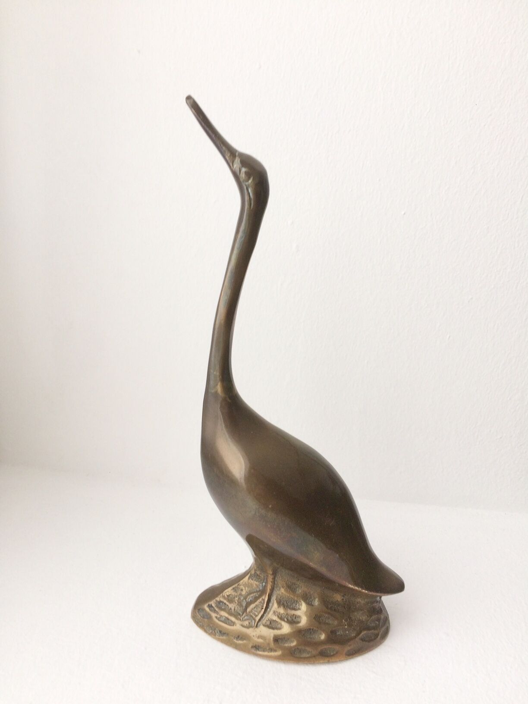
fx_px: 590
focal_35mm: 29
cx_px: 264
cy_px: 352
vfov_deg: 61.7
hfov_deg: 48.2
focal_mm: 4.15
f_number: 2.2
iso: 40
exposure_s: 1/50
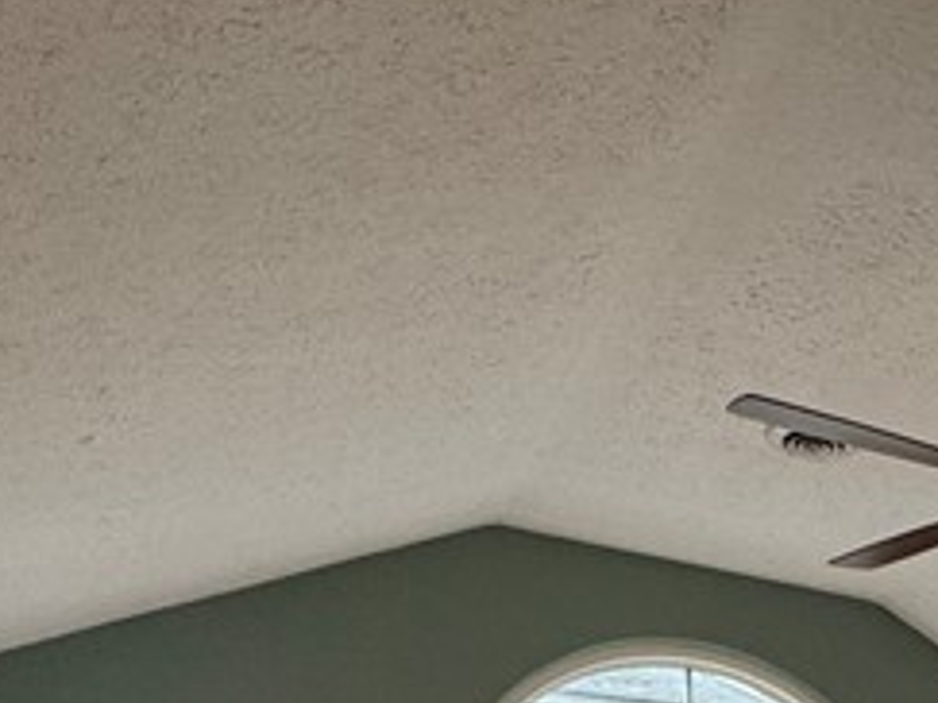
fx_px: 1598
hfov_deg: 27.4
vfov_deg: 19.8
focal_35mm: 59
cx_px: 1212
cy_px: 1182
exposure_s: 1/120
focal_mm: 2.22
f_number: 2.2
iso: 160
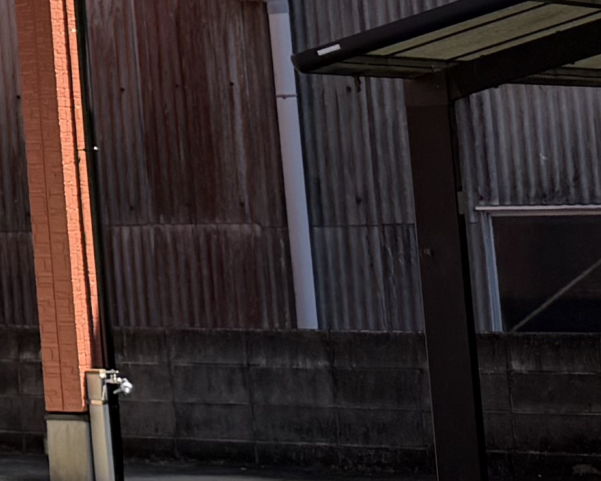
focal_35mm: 145
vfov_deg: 10.5
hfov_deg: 9.8
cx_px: -1257
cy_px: -79
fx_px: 2579
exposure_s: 1/2370
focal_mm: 6.76
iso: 80
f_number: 1.78
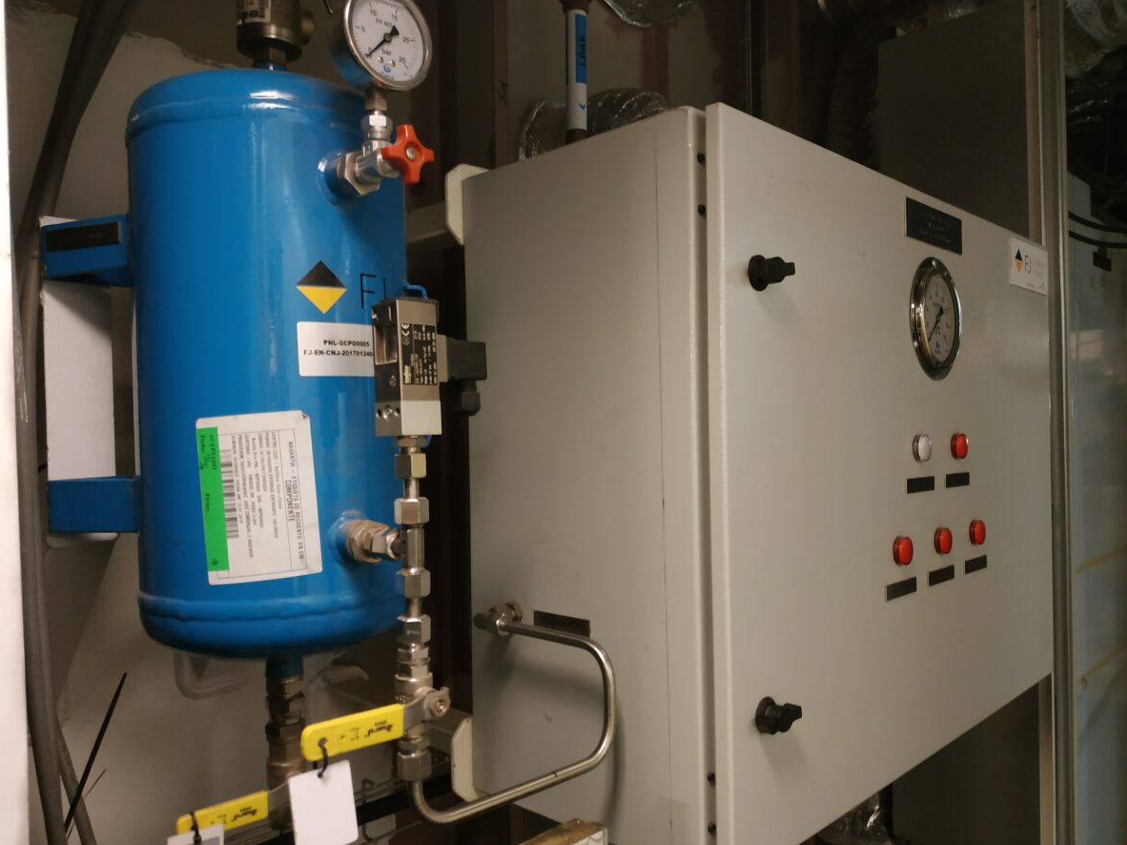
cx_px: 583
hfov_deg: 67.3
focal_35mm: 26
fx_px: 846
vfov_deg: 53.0
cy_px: 442
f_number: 1.9
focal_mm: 3.94
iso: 500
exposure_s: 1/20
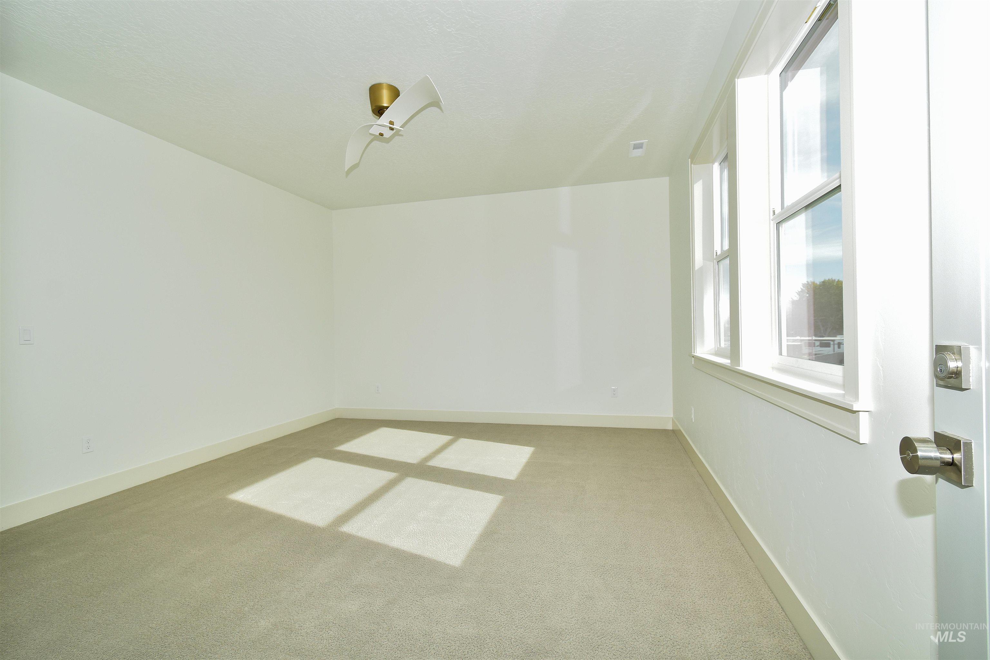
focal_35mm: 15
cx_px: 495
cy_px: 330
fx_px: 412
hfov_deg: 100.4
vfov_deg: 77.3
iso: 200
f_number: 6.3
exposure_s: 1/160
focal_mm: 10
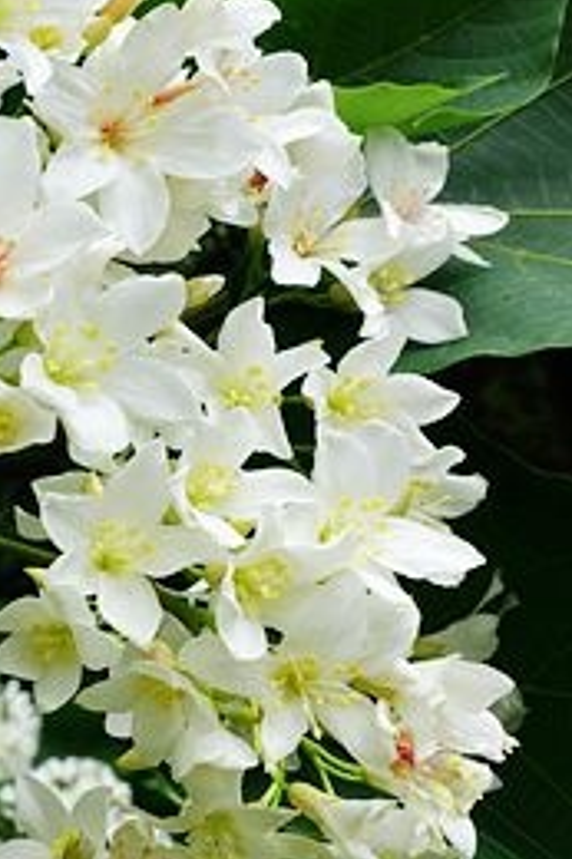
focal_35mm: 60
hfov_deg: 18.5
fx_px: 1432
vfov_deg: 33.4
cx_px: -410
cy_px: 362
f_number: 4
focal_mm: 8.8
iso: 125
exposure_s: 1/500
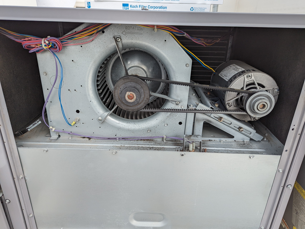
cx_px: 152
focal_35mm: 24
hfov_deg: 71.6
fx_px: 211
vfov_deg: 56.8
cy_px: 114
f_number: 1.85
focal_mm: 6.81
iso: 43
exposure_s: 1/898
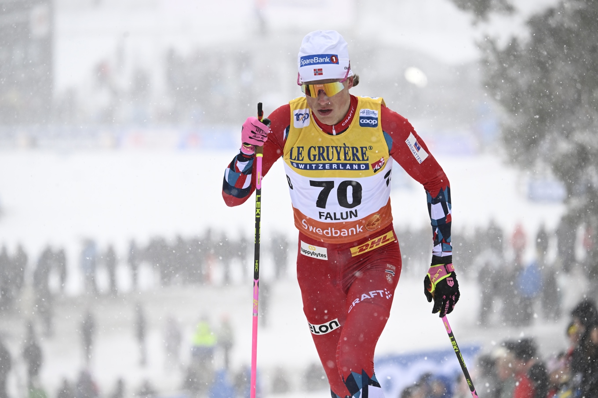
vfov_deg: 4.9
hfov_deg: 7.4
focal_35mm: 280
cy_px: 199
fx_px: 4650
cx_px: 299
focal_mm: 280
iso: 720
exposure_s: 1/500
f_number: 6.3
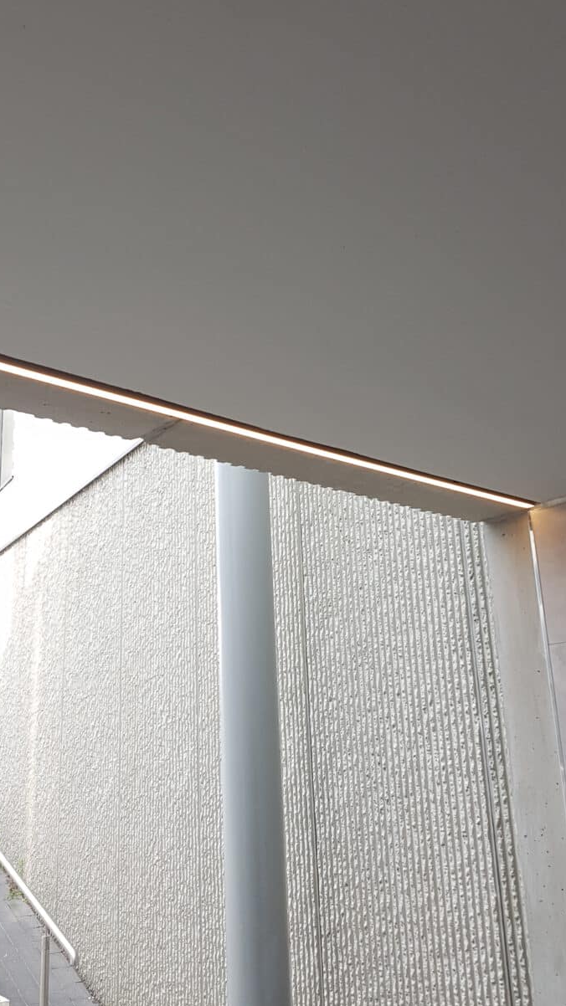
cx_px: 204
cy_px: 500
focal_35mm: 29
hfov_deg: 39.8
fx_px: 774
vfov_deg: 66.1
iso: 50
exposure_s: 1/121
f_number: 1.7
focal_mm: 4.2
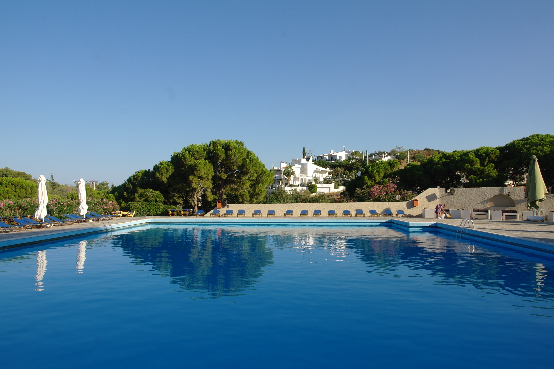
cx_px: 277
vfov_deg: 47.9
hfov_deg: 67.4
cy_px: 184
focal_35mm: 27
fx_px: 415
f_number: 11
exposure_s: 1/80
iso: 100
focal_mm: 18
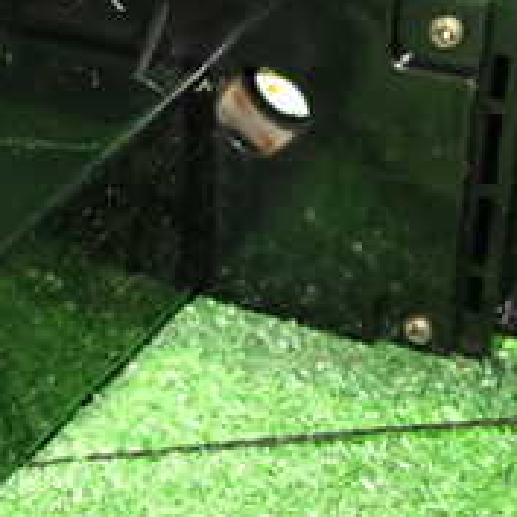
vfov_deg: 19.3
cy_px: 210
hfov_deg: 18.7
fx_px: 1521
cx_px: -23
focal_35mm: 90
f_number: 2.3
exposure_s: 1/20
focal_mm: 5.4
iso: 800
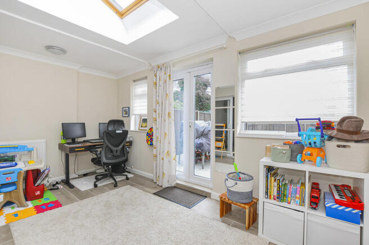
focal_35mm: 15
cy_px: 122
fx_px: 154
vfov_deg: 77.2
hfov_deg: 100.4
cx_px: 184
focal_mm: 10
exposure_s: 1/1.25
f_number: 11
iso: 250
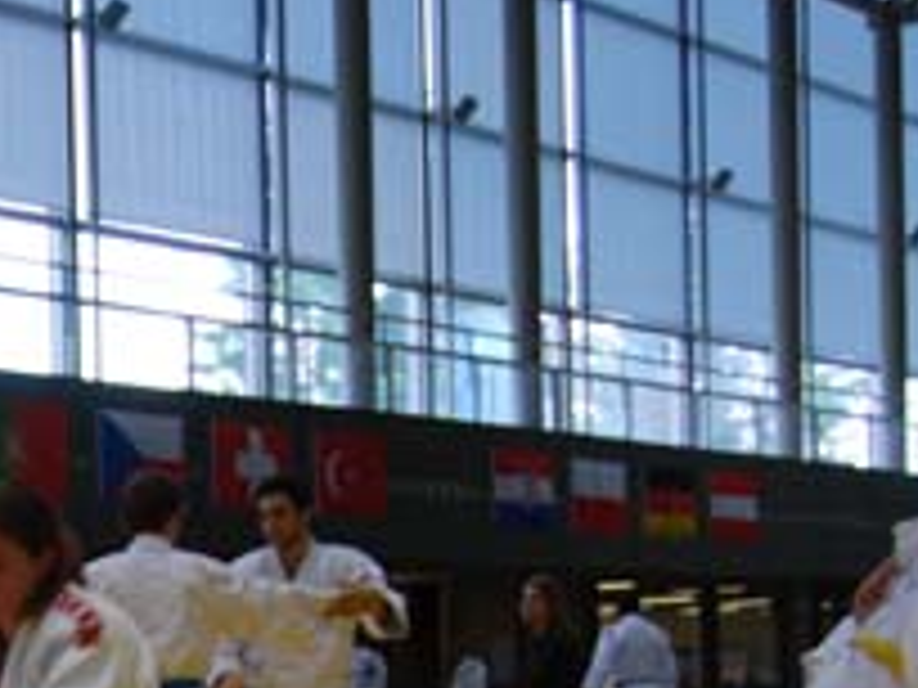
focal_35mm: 119
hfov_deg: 15.6
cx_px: -351
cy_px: 886
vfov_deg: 12.1
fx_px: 3156
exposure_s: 1/50
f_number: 4.2
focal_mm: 28
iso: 200
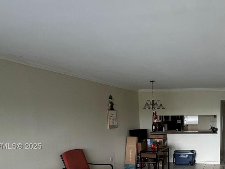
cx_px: 199
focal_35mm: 32
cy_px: 147
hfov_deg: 50.9
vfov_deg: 41.3
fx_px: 208
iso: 160
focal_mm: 2.22
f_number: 2.2
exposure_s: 1/60
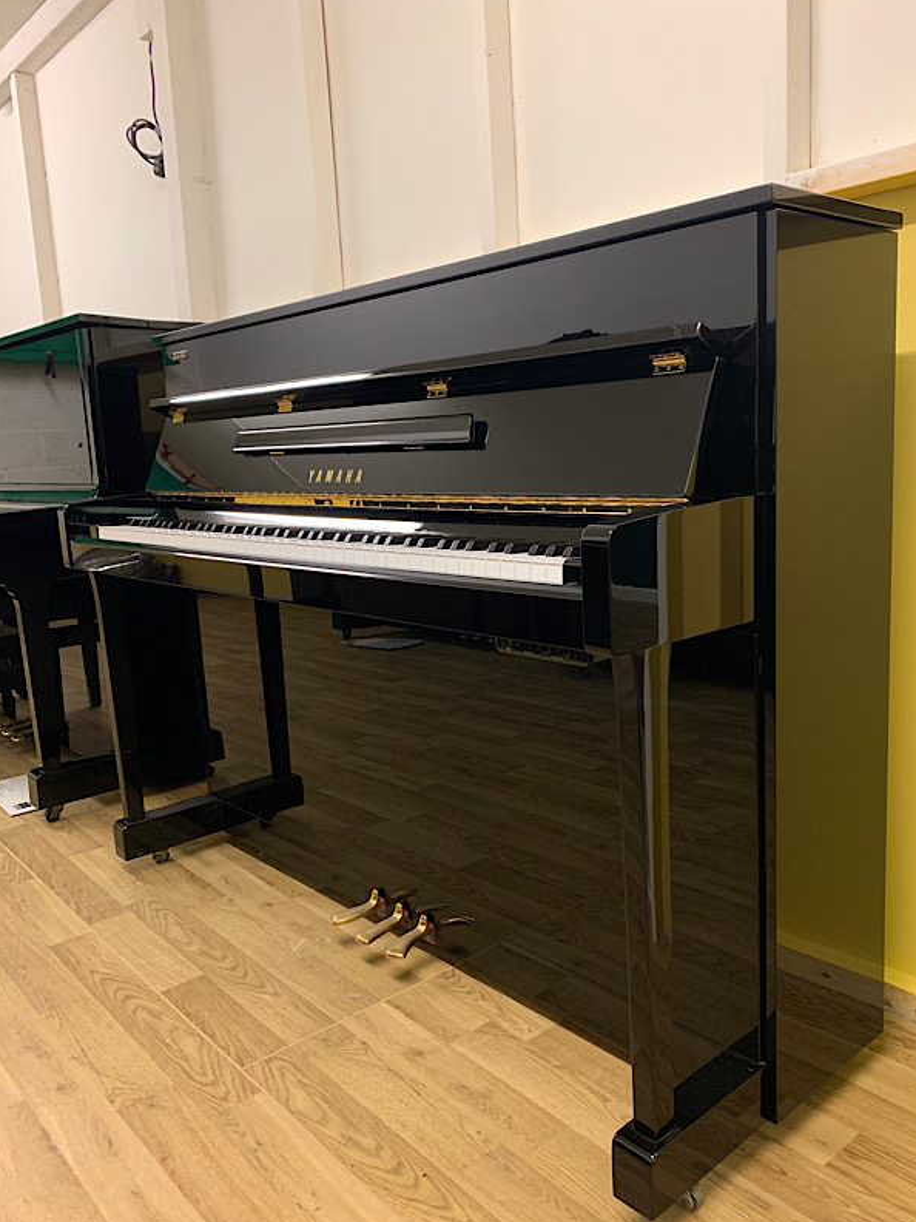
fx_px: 988
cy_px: 616
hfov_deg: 49.7
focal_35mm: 28
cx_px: 489
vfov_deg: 63.4
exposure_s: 1/50
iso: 250
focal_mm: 4.25
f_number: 1.8
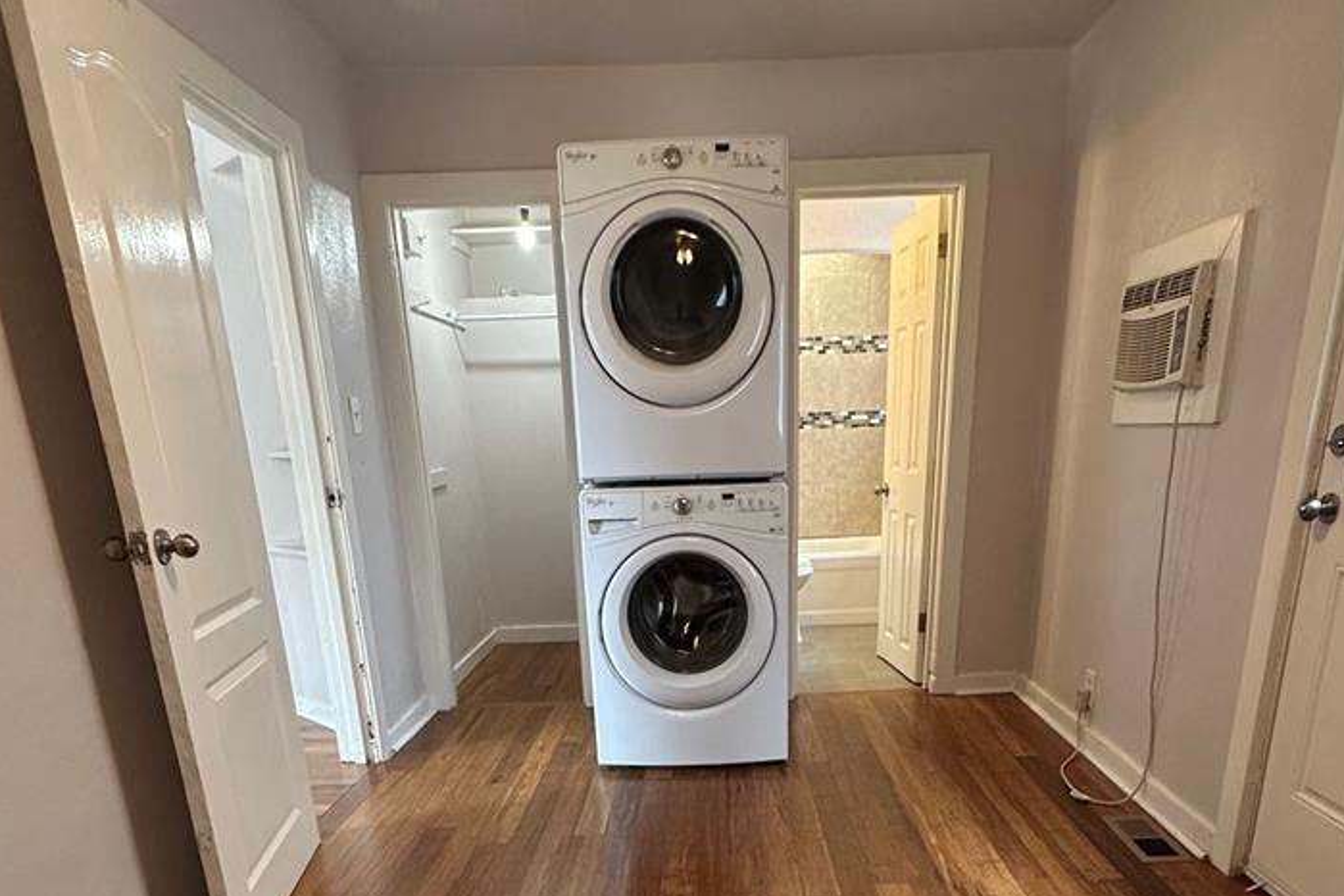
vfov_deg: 47.2
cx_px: 694
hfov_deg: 71.5
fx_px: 933
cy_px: 769
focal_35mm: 25
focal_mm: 2.22
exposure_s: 1/60
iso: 250
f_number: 2.2
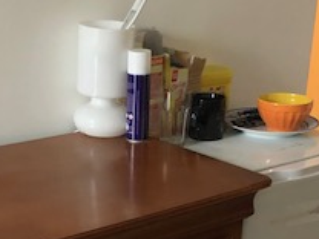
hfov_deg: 22.7
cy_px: 245
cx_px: 138
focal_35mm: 86
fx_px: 793
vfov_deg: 16.8
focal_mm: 3.99
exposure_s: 1/5
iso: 80
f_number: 1.8
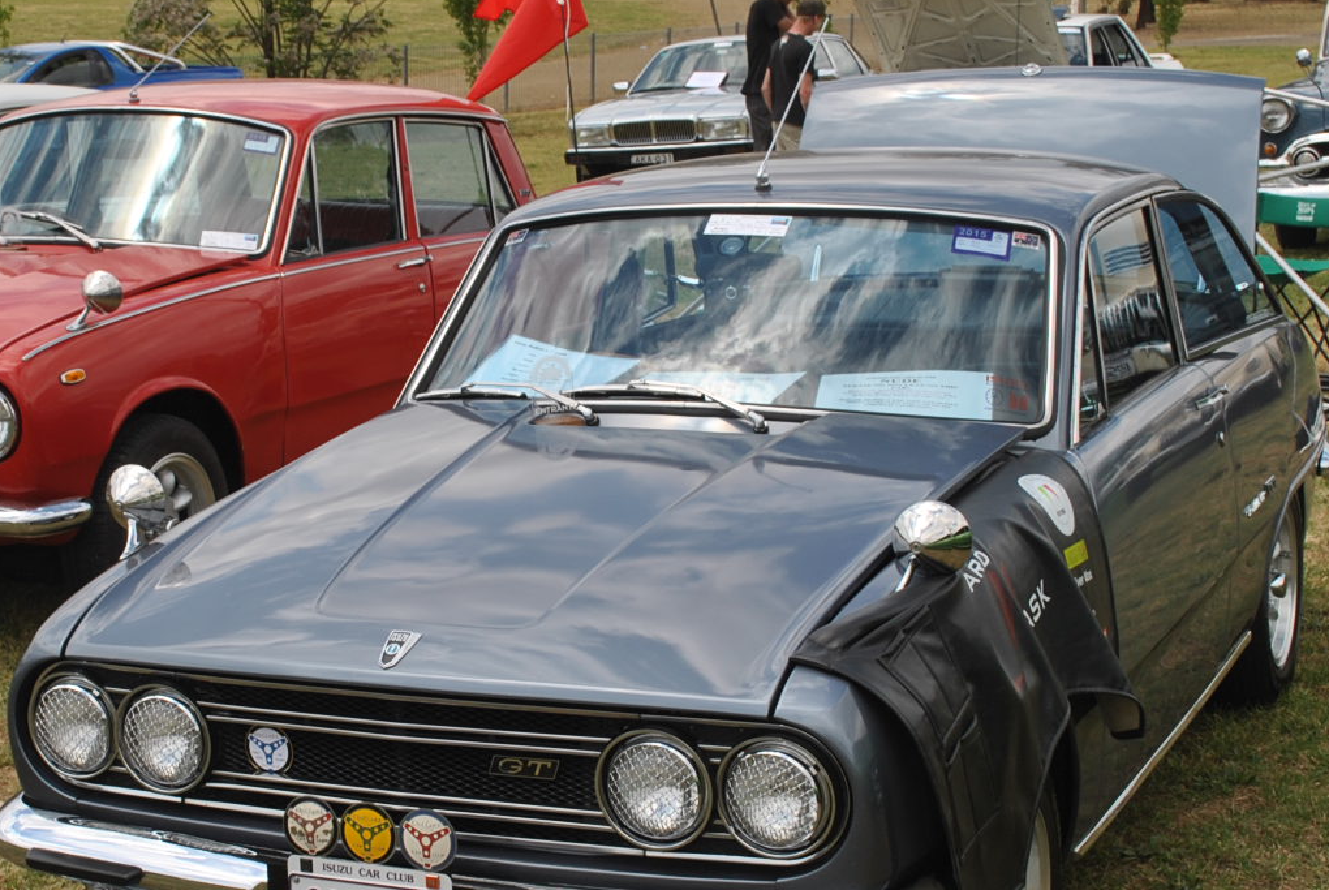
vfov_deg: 18.5
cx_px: 400
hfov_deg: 27.1
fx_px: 2735
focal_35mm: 74
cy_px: 452
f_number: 8
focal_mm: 26
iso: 100
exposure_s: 1/250
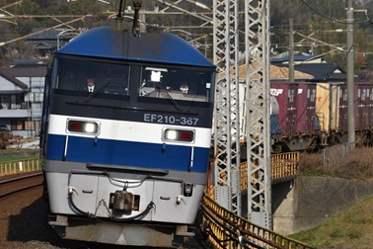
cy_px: 121
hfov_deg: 5.8
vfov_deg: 3.9
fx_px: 3653
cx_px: 192
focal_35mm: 353
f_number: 11
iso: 200
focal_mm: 185
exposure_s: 1/640
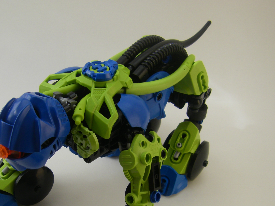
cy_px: 154
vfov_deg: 24.6
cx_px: 111
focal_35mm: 59
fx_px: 469
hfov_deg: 32.6
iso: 64
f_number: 3.5
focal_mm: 6.3
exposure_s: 1/200
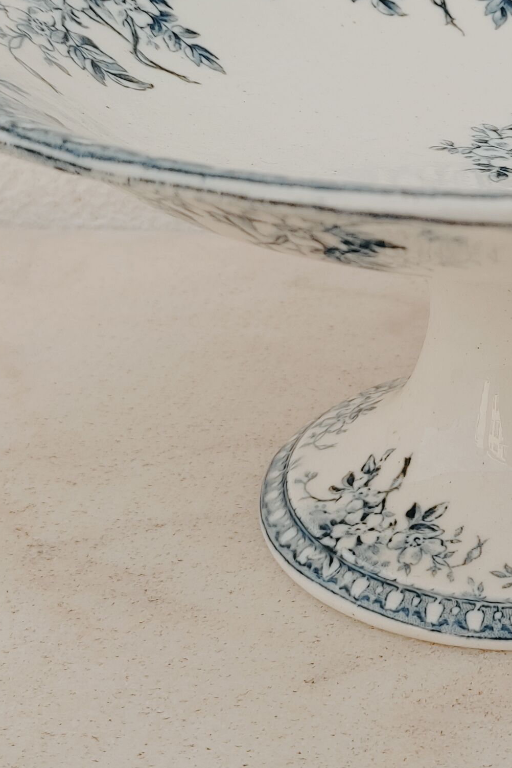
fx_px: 1535
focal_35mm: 72
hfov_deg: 18.4
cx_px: 514
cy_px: 255
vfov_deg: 27.9
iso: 100
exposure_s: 1/1099
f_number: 1.79
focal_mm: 4.74
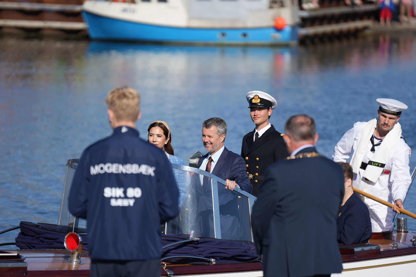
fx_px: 2311
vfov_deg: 6.9
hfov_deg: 10.3
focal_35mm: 200
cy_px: 138
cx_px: 208
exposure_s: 1/3200
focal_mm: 200
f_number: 2.8
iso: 100
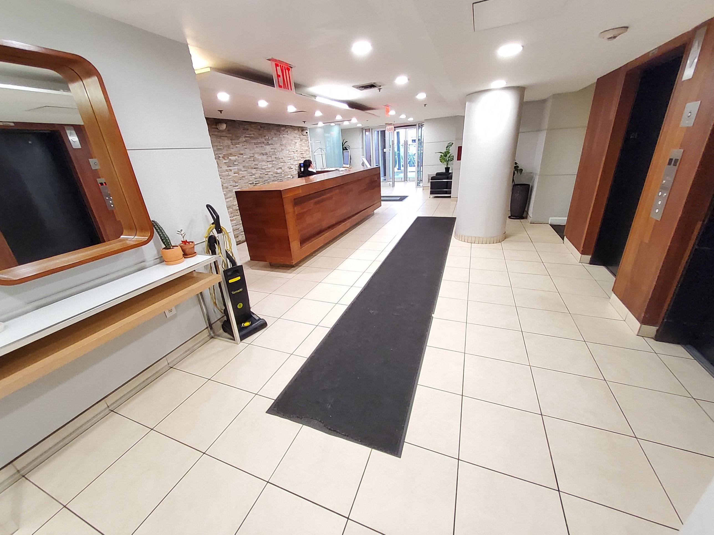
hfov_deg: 106.2
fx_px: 268
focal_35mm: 13
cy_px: 268
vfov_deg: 89.9
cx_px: 357
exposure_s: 1/33
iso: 320
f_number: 2.2
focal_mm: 1.13
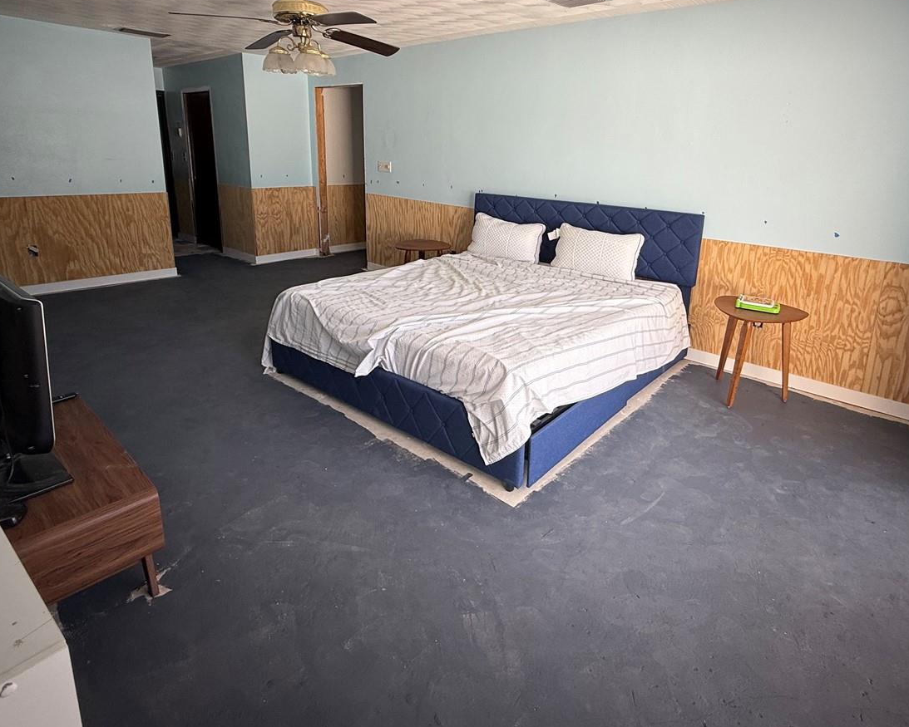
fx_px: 538
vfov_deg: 67.1
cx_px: 494
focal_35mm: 20
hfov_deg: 80.2
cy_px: 273
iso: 64
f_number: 2.2
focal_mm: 2.22
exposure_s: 1/99
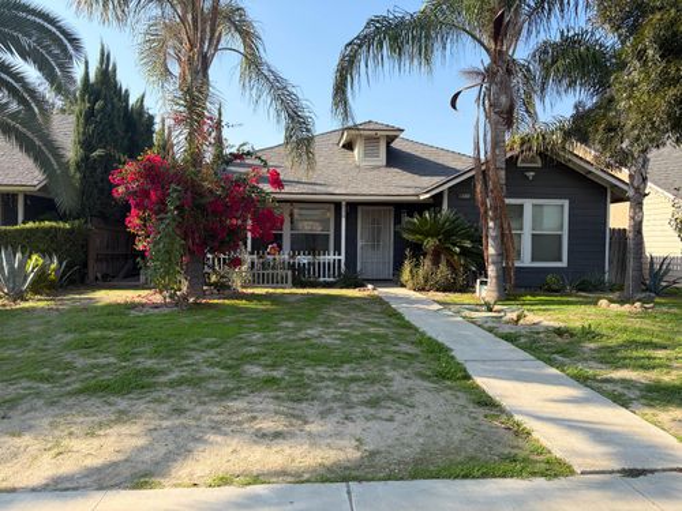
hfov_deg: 67.3
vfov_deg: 53.1
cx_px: 341
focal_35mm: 26
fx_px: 512
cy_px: 256
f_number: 1.6
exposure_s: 1/1420
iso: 50
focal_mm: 5.96
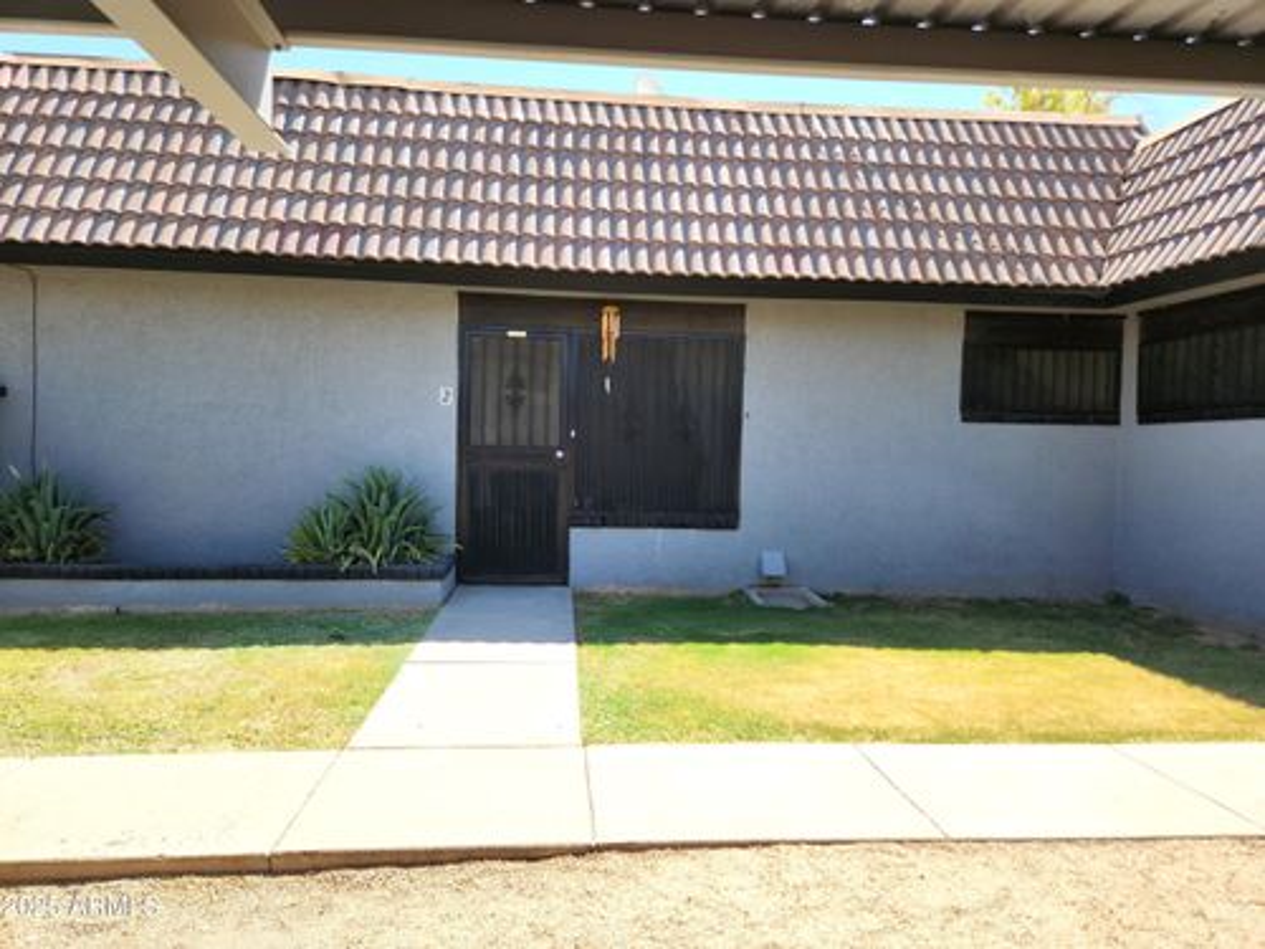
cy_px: 474
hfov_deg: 73.9
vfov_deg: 58.9
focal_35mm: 23
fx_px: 841
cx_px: 632
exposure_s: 1/820
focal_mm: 5.4
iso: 50
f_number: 1.8
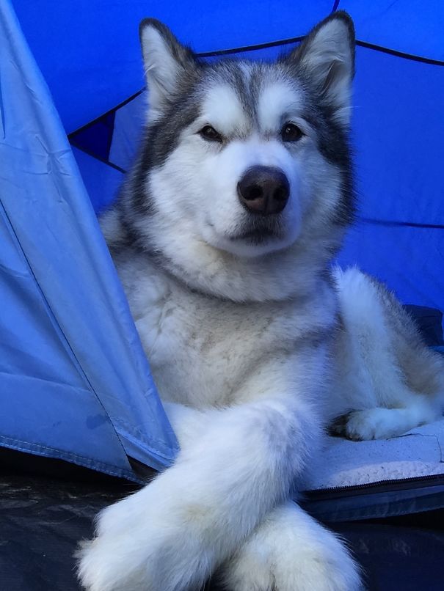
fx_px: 530
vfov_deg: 58.3
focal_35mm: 31
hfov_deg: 45.5
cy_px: 296
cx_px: 222
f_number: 2.2
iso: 32
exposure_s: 1/313
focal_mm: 2.65
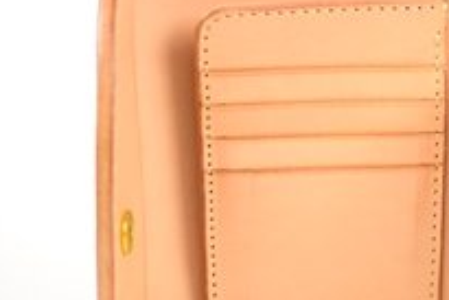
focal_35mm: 106
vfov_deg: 12.9
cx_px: 440
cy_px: 200
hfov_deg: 18.8
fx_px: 1323
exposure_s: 1/200
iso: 3200
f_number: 4.5
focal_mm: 30
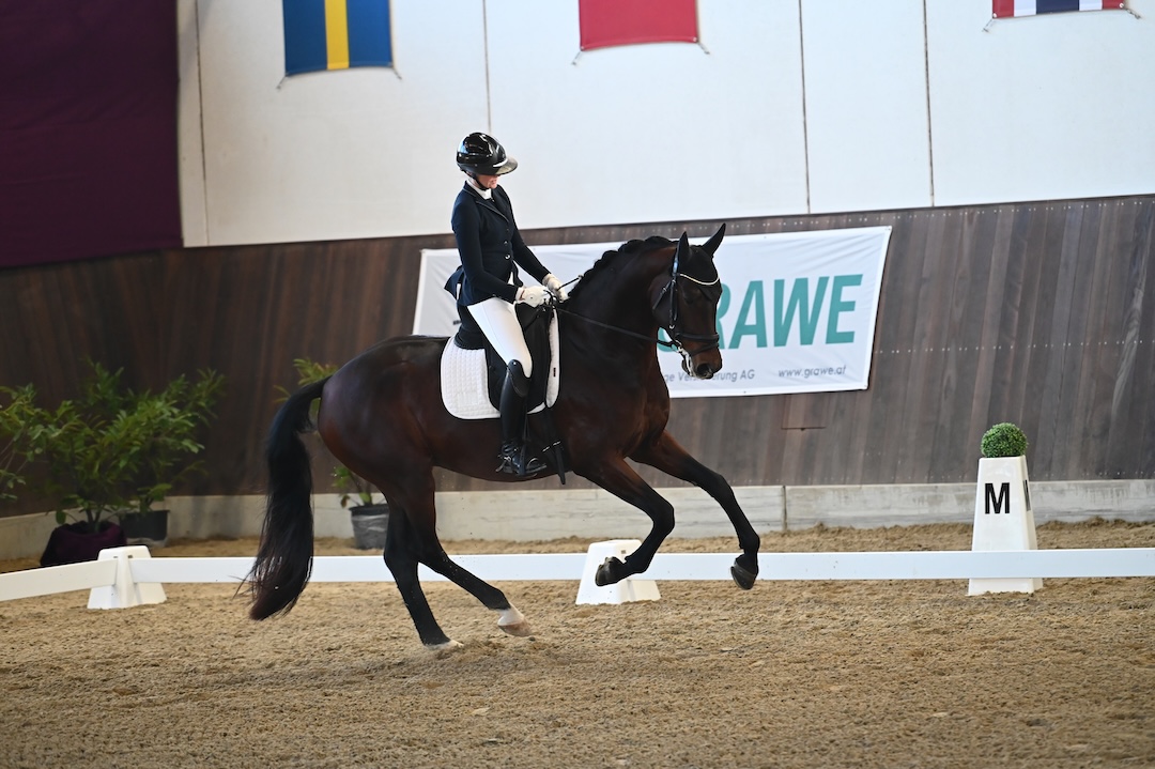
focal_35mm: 200
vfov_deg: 6.9
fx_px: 6413
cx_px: 578
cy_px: 384
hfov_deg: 10.3
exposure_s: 1/800
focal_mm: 200
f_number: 3.5
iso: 3600
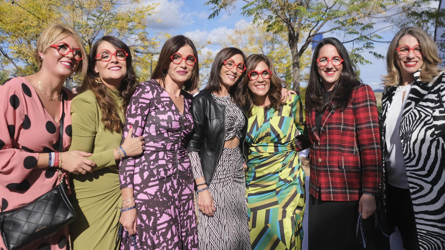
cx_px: 246
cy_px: 102
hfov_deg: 59.4
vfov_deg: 35.5
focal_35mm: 33
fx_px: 389
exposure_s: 1/1600
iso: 400
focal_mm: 16
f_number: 5.6
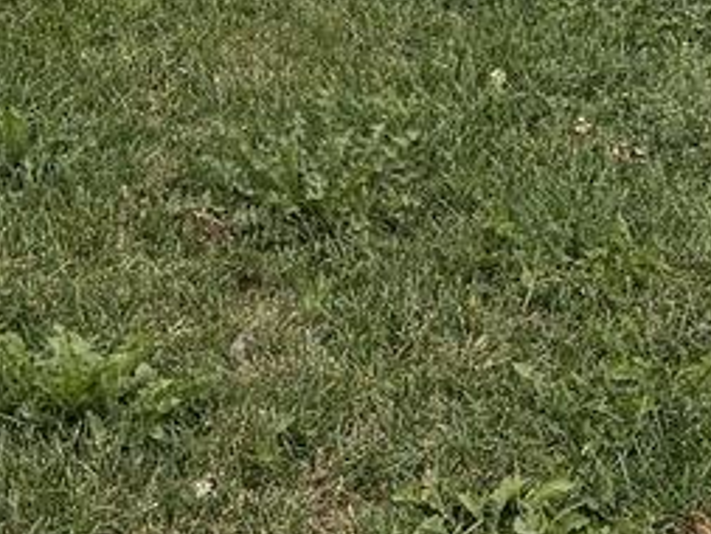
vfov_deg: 8.8
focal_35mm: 148
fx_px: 3041
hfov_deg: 12.6
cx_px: -377
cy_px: -883
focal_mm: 5.96
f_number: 1.6
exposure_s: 1/3831
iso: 50
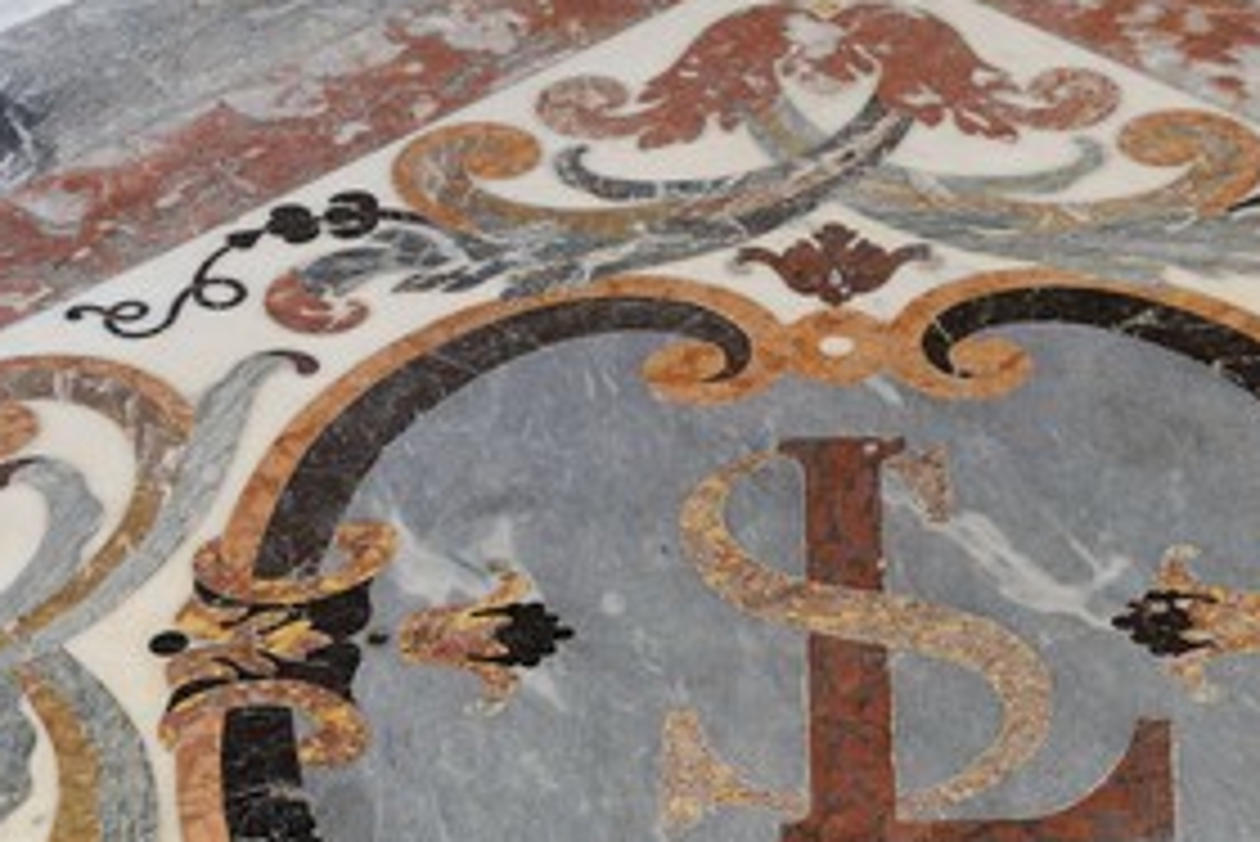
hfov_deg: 21.8
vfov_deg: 14.7
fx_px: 3257
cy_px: 585
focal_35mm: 93
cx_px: 850
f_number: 13
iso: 200
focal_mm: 62
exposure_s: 8
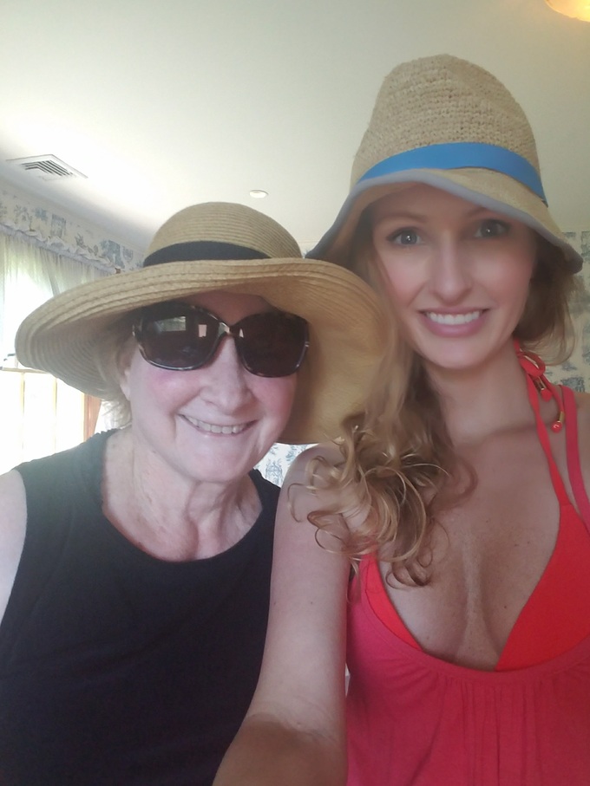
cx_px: 295
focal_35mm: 21
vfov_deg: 79.0
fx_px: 477
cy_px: 393
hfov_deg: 63.4
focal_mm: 2.1
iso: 160
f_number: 1.7
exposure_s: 1/30
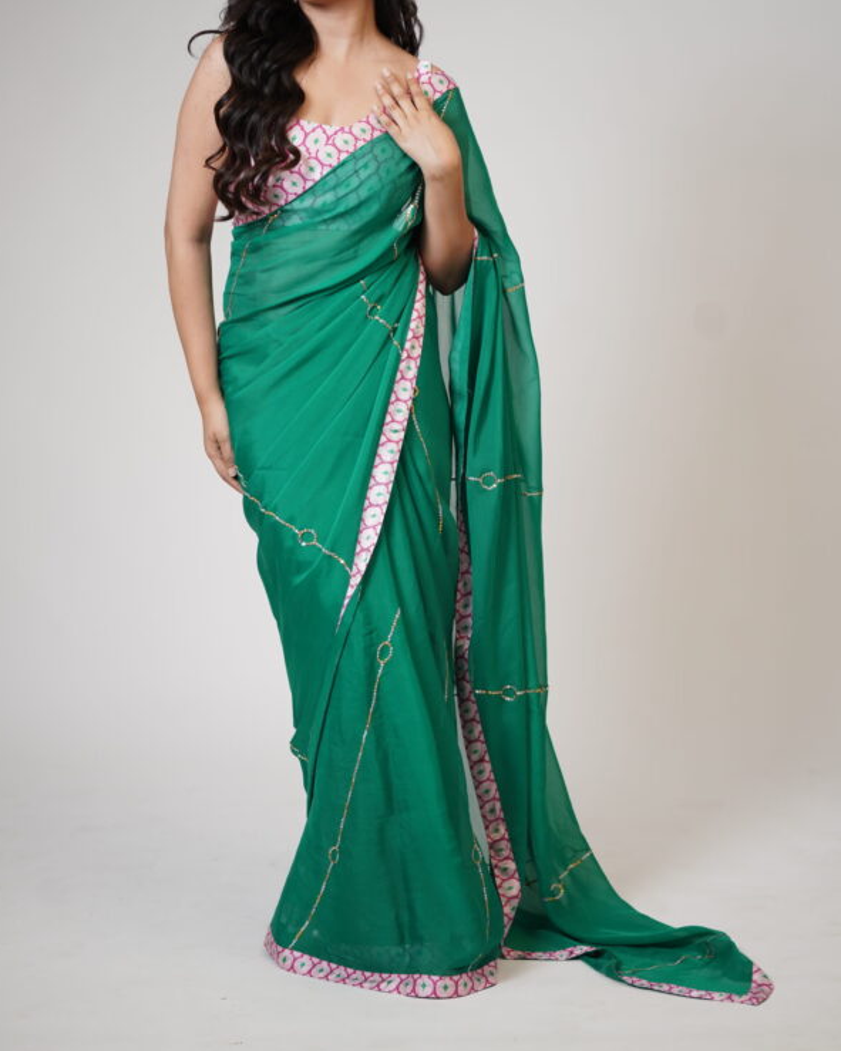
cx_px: 417
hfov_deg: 19.2
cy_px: 457
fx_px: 2490
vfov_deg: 23.8
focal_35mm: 80
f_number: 2.8
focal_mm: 70
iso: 320
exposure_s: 1/320
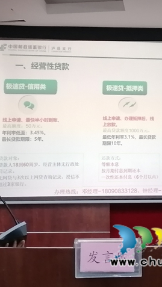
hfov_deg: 13.2
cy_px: 144
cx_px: 56
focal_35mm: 92
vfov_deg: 23.2
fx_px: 701
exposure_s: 1/25
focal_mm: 5.3
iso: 320
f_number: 1.8
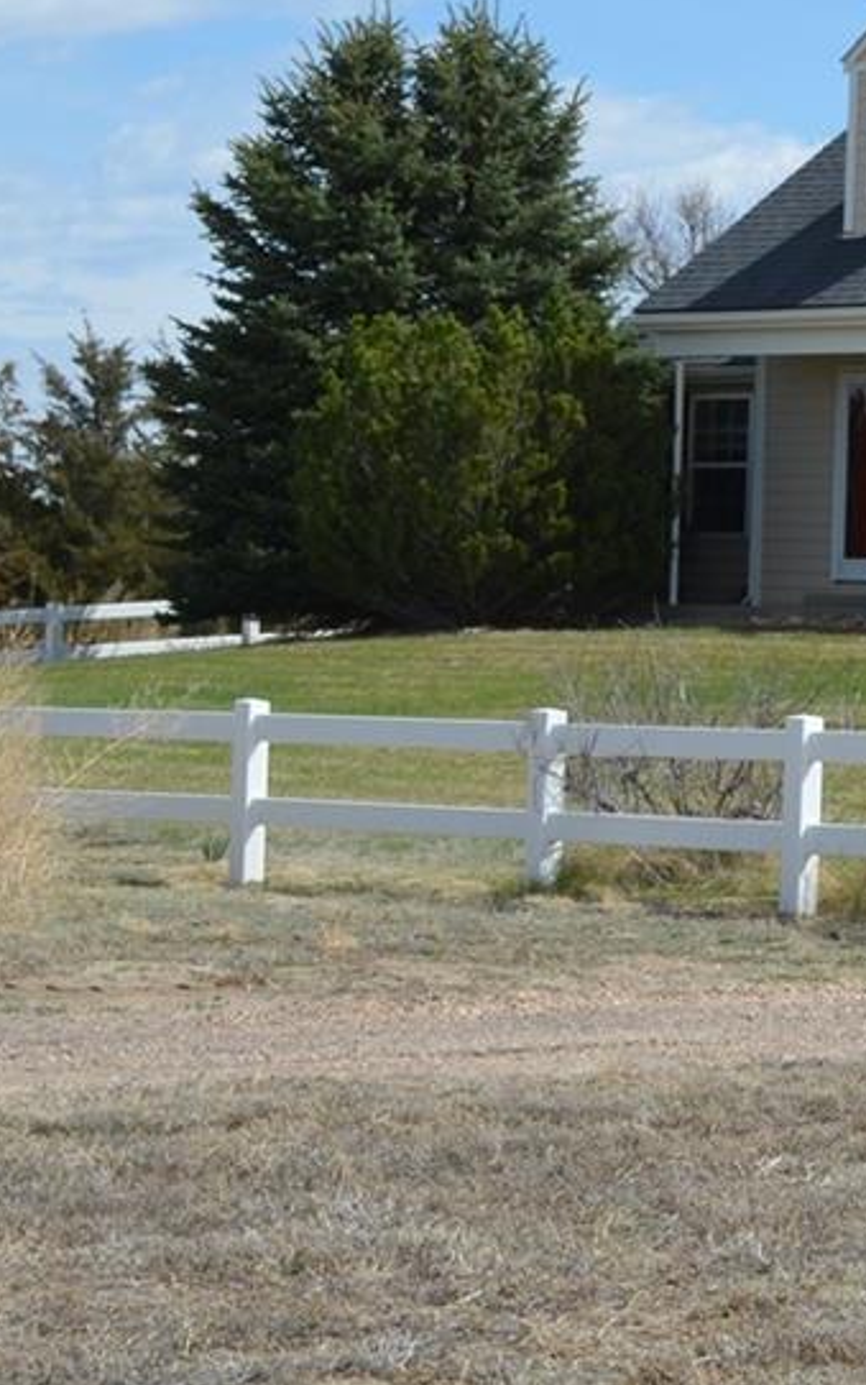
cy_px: 597
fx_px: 5435
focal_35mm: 144
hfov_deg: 8.7
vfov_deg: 14.5
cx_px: 1620
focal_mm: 32
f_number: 9
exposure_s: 1/320
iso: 100
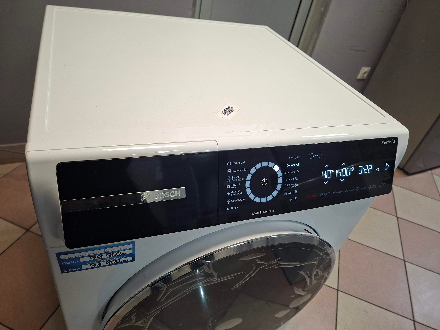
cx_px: 220
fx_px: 292
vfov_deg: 58.9
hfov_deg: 73.9
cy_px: 165
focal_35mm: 23
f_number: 1.8
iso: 200
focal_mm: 5.54
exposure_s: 1/50
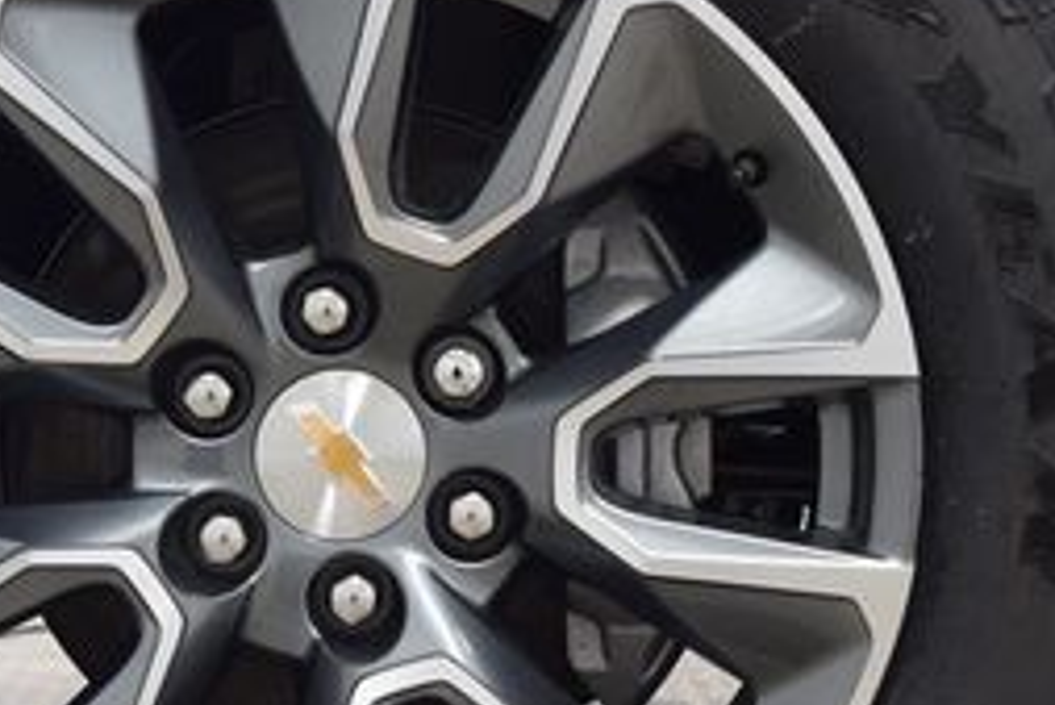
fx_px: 3343
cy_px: 428
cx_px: 367
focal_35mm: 114
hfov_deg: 17.9
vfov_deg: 12.0
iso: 640
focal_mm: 30
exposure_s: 1/15
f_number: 6.3
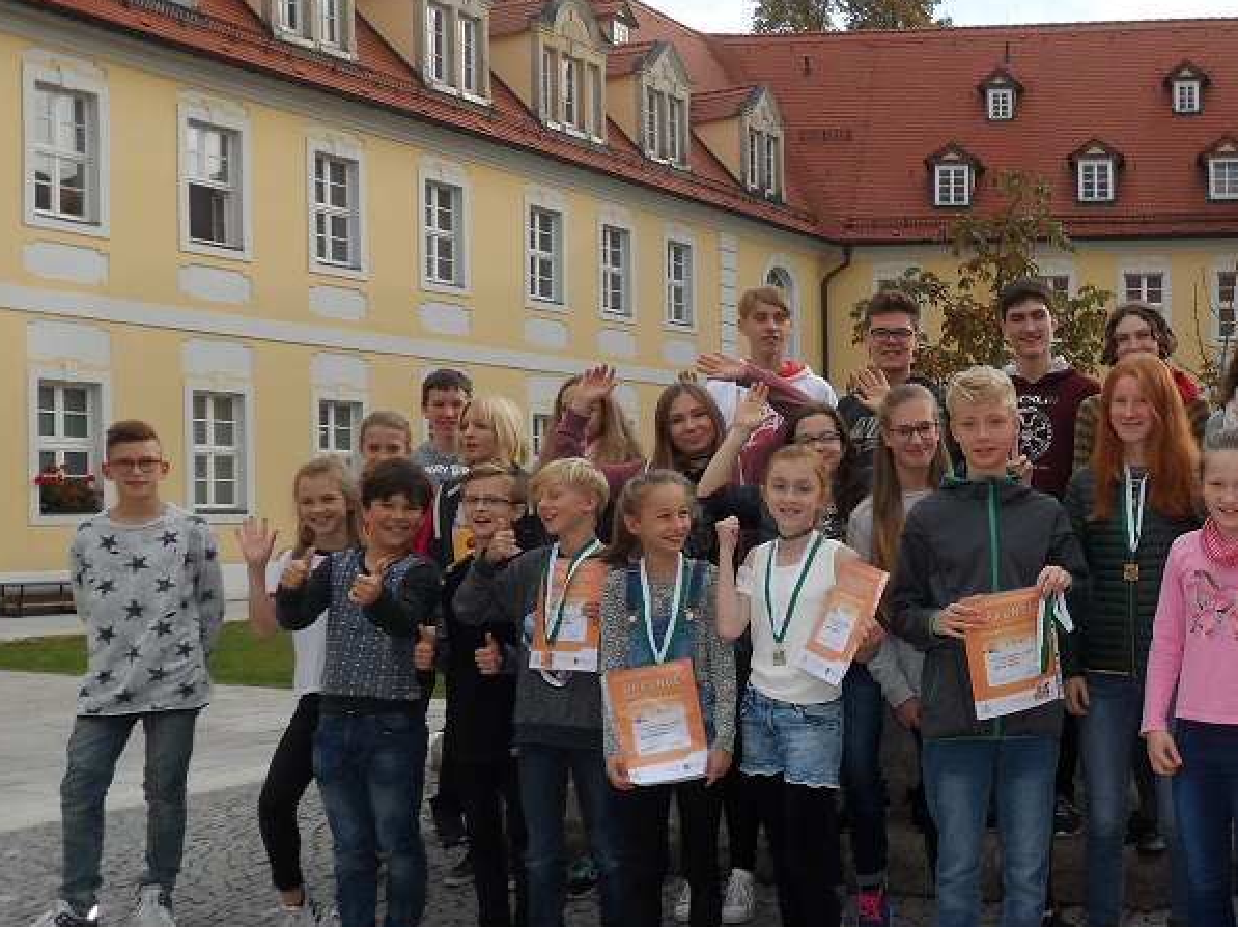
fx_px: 1716
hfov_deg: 37.8
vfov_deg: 30.2
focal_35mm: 48
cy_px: 517
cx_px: 1039
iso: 120
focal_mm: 4.9
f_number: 3.1
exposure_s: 1/750
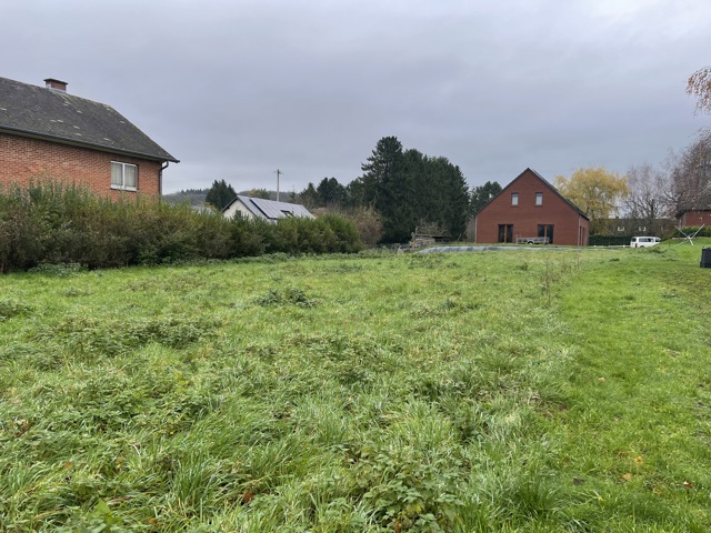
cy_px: 266
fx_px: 534
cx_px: 356
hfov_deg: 67.3
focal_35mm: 26
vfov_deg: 53.1
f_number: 1.6
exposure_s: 1/553
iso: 32
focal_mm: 5.1
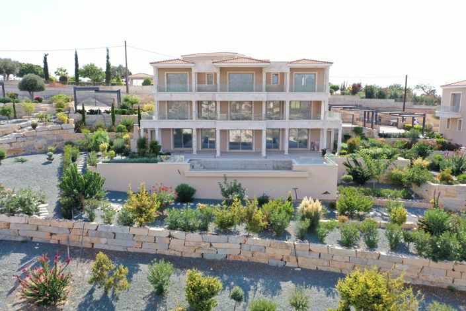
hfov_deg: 65.5
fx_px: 362
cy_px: 156
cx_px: 233
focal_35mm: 28
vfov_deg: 46.4
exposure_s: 1/320
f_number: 5
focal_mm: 10.26
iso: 100
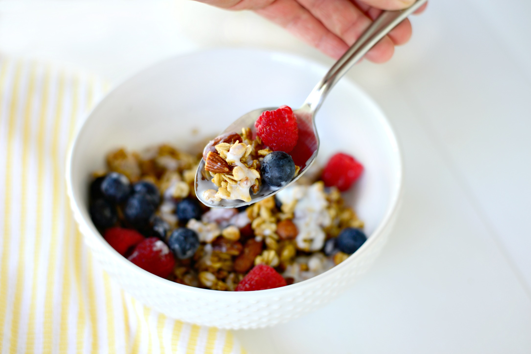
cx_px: 266
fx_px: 738
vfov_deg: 27.0
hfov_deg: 39.6
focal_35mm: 50
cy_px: 177
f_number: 2.8
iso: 125
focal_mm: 50
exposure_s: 1/80
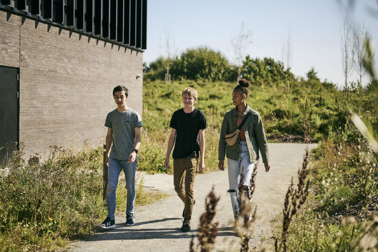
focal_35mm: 50
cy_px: 126
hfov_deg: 39.6
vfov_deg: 27.0
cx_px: 189
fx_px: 525
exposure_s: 1/2500
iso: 64
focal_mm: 50
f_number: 1.8
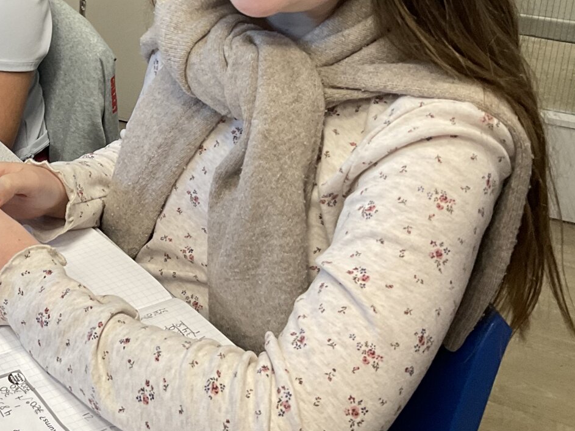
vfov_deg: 22.3
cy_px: -10
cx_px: 15
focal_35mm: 63
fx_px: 1046
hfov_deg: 29.0
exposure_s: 1/50
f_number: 1.8
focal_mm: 3
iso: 64
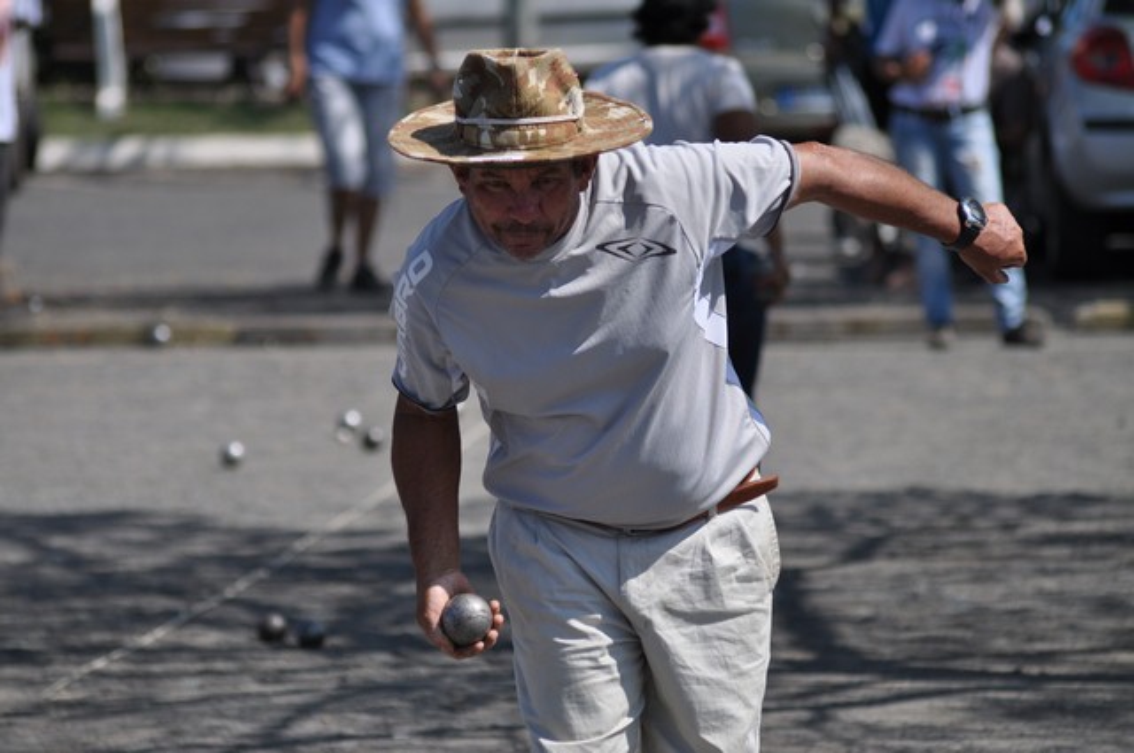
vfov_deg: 5.4
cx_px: 567
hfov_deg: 8.1
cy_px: 376
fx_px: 8022
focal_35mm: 255
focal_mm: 170
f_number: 4.5
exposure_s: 1/2000
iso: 200
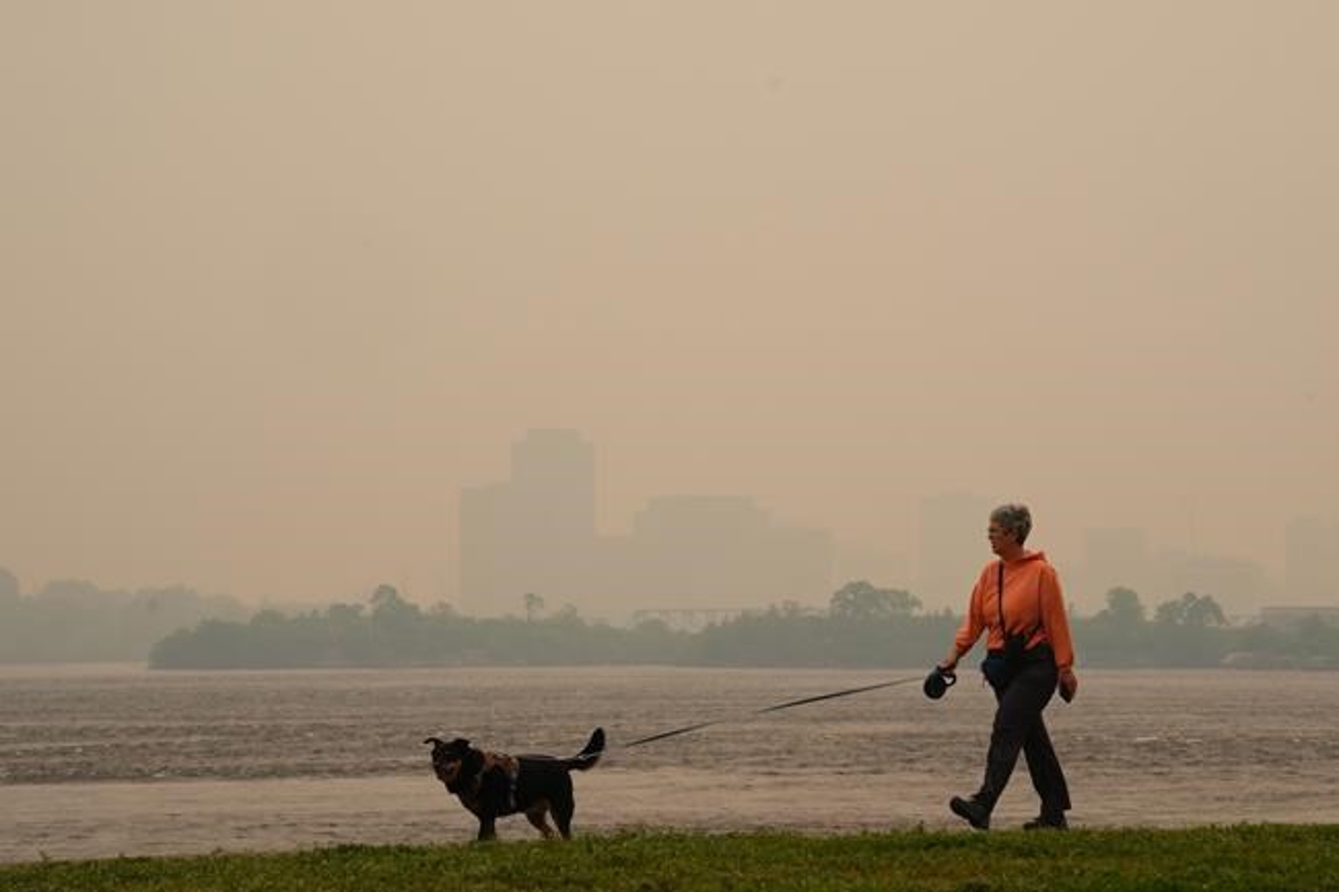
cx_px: 670
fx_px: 4053
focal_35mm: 109
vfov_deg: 12.6
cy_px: 446
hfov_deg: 18.8
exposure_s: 1/400
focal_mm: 109
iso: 800
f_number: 11
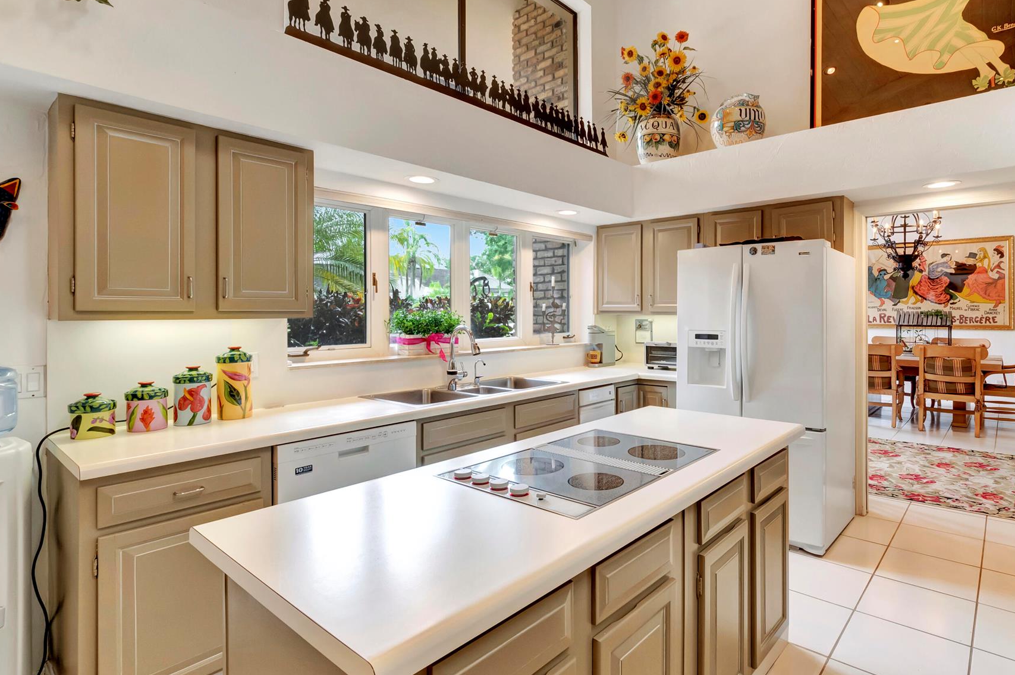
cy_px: 310
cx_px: 584
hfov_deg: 89.4
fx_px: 507
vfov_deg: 67.2
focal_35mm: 18
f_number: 8
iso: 640
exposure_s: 1/13
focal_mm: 10
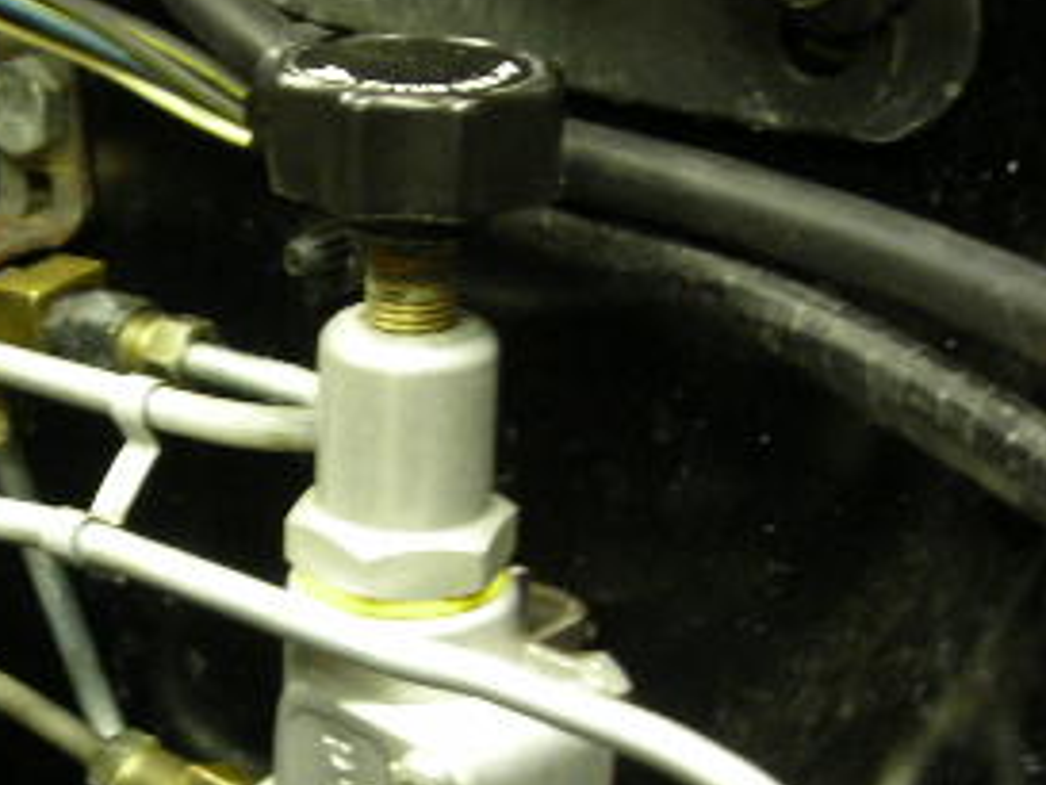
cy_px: 582
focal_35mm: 89
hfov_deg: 21.6
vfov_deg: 16.5
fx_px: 2691
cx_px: 130
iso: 200
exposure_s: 1/2.7
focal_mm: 6.3
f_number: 3.2
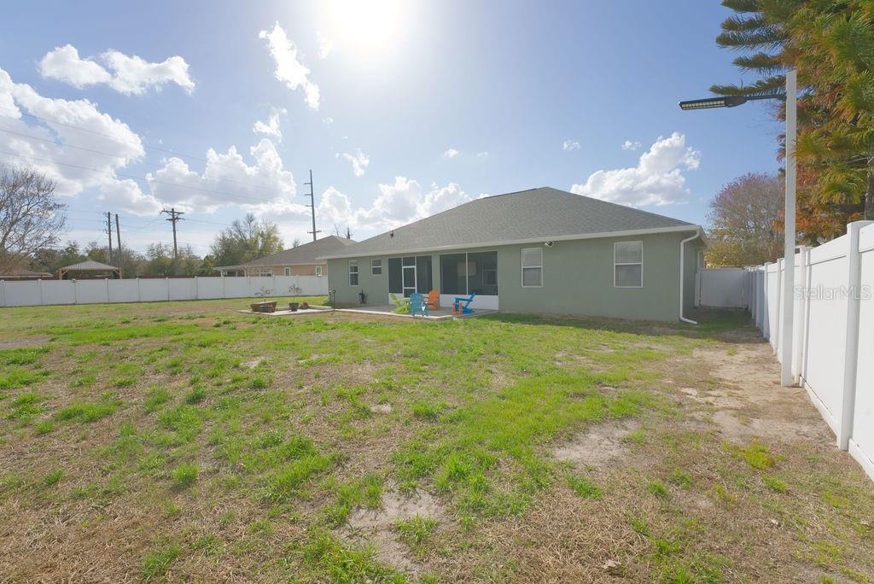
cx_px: 437
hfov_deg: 101.1
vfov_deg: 78.2
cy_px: 292
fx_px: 359
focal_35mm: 15
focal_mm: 14.8
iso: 100
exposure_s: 1/125
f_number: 10
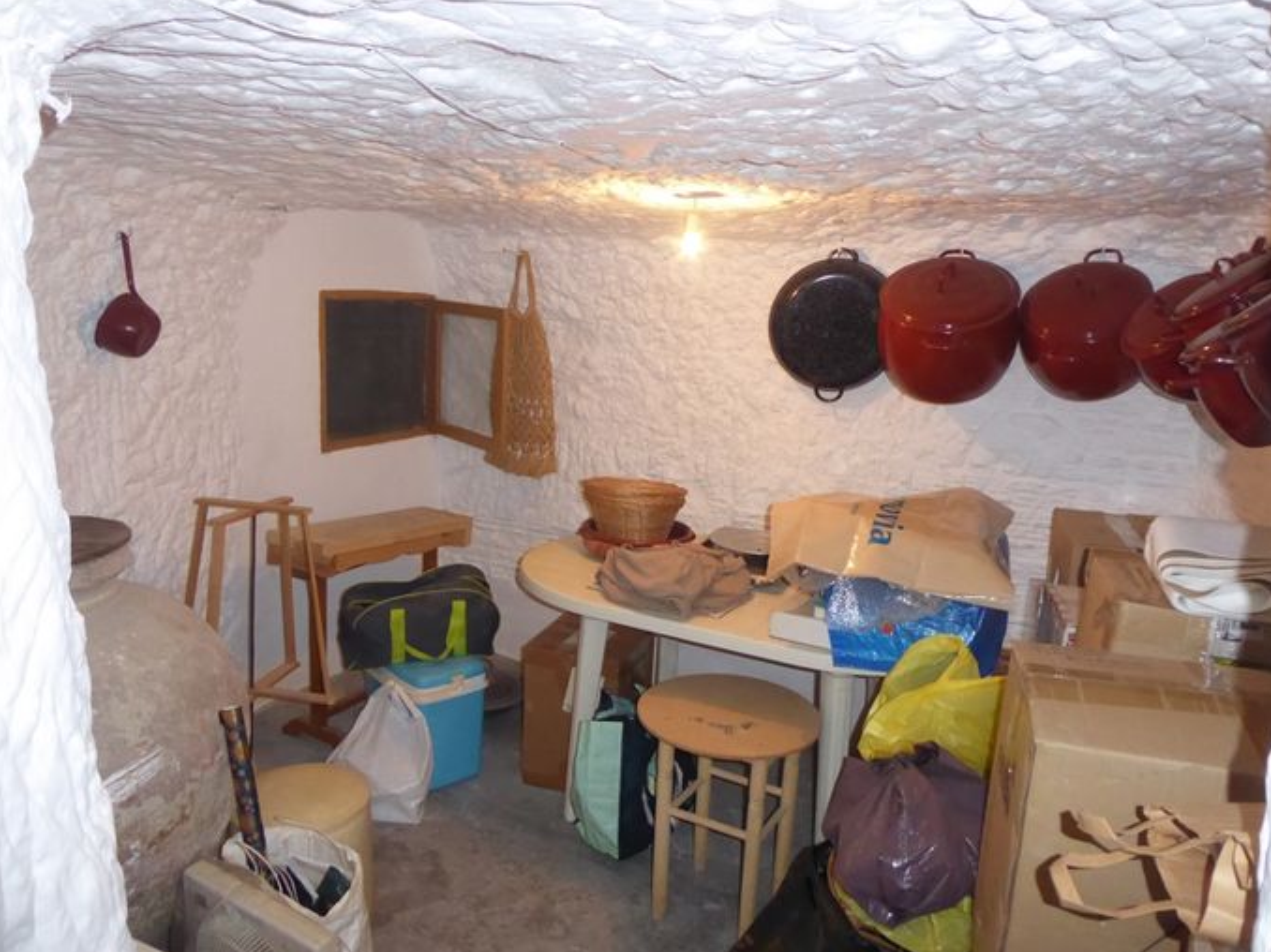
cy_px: 487
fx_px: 954
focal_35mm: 26
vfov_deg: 53.0
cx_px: 620
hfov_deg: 67.3
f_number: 3.3
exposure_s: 1/60
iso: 800
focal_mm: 4.3
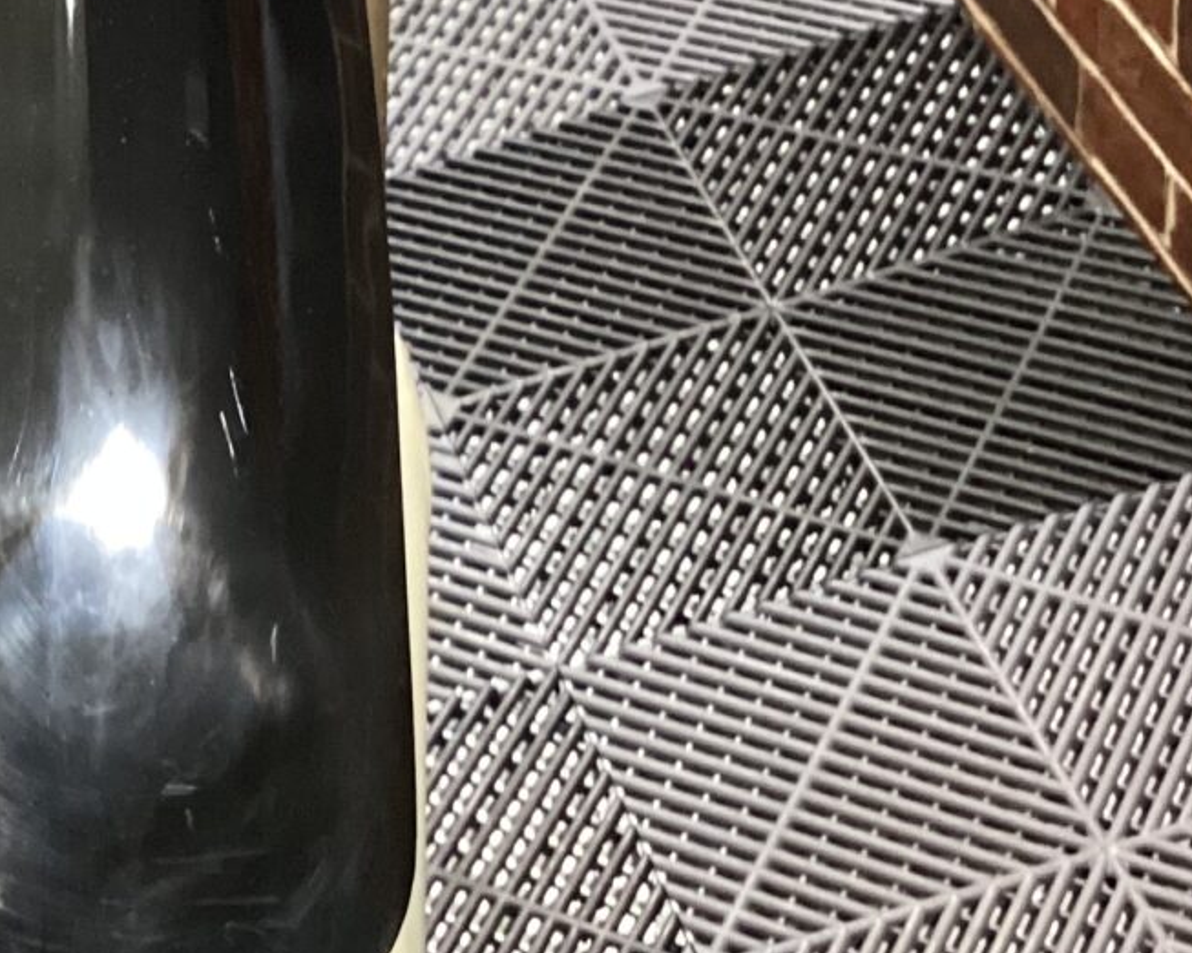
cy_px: 292
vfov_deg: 17.2
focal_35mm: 89
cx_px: 80
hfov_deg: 21.0
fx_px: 3139
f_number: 2.4
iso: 320
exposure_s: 1/40
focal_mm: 3.3
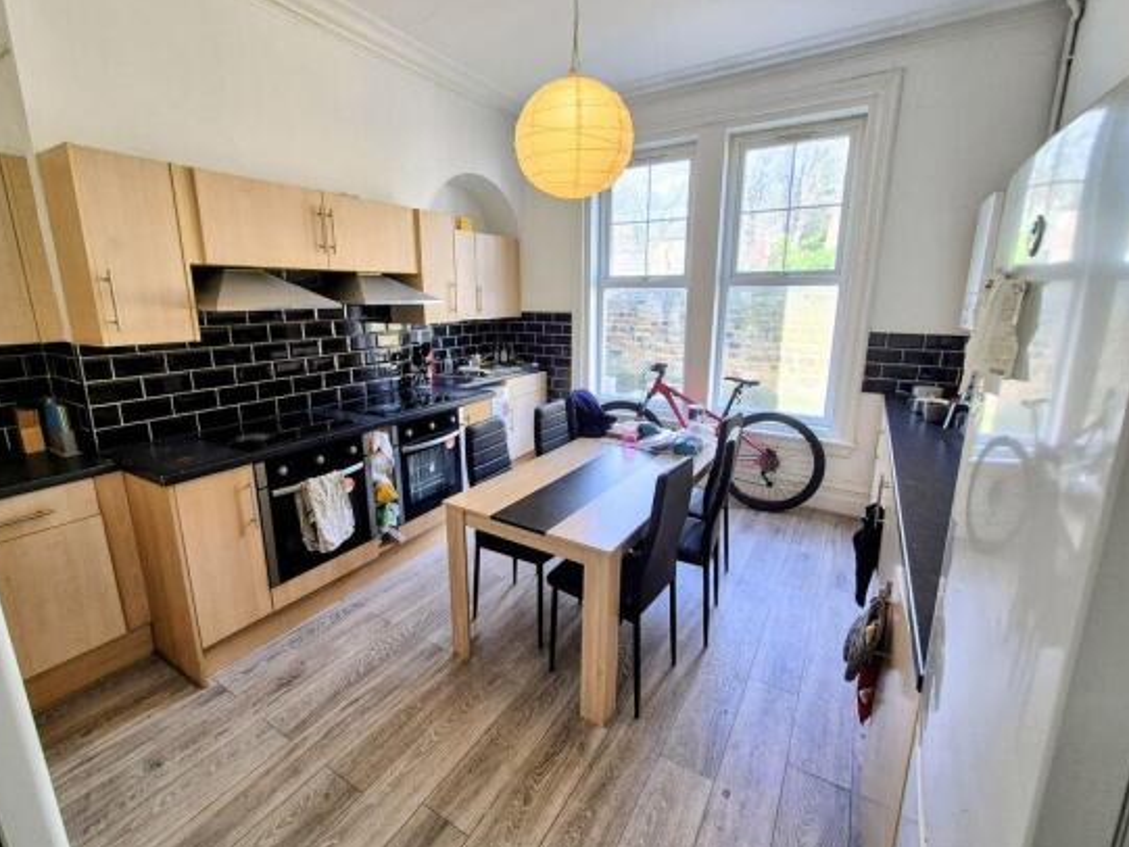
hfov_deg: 102.0
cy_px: 414
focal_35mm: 14
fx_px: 457
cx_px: 542
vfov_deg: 85.7
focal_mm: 2.2
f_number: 2.2
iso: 64
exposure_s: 1/50
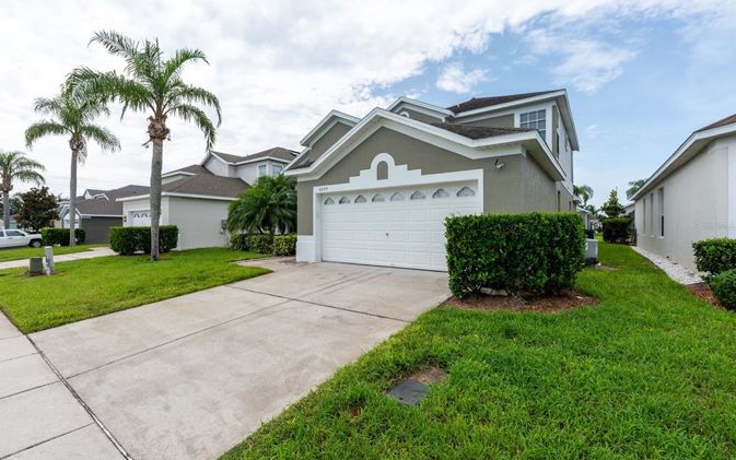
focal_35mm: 16
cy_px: 226
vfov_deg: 71.3
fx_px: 321
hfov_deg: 97.7
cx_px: 352
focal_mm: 15
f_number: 8
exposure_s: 1/2000
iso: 125
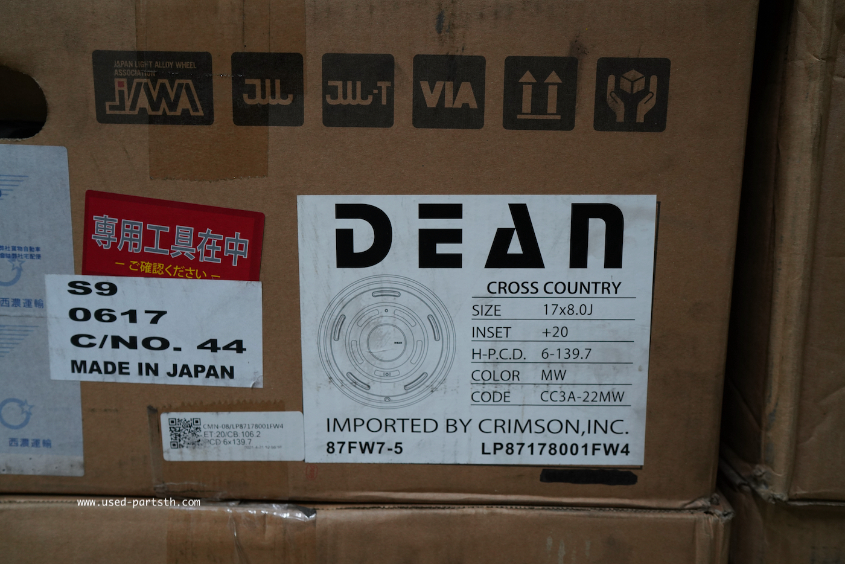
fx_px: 822
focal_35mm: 35
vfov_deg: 37.9
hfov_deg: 54.4
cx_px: 422
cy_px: 282
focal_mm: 35
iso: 1000
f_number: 4
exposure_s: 1/40
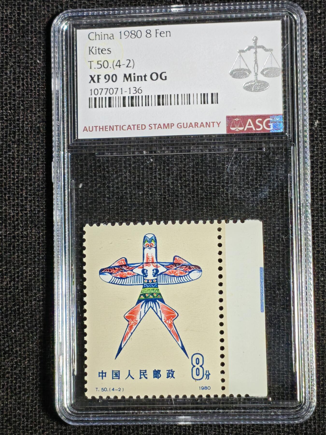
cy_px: 218
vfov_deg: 17.9
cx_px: 163
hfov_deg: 13.5
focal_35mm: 110
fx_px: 1381
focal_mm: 4.94
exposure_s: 1/594
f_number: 1.5
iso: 50
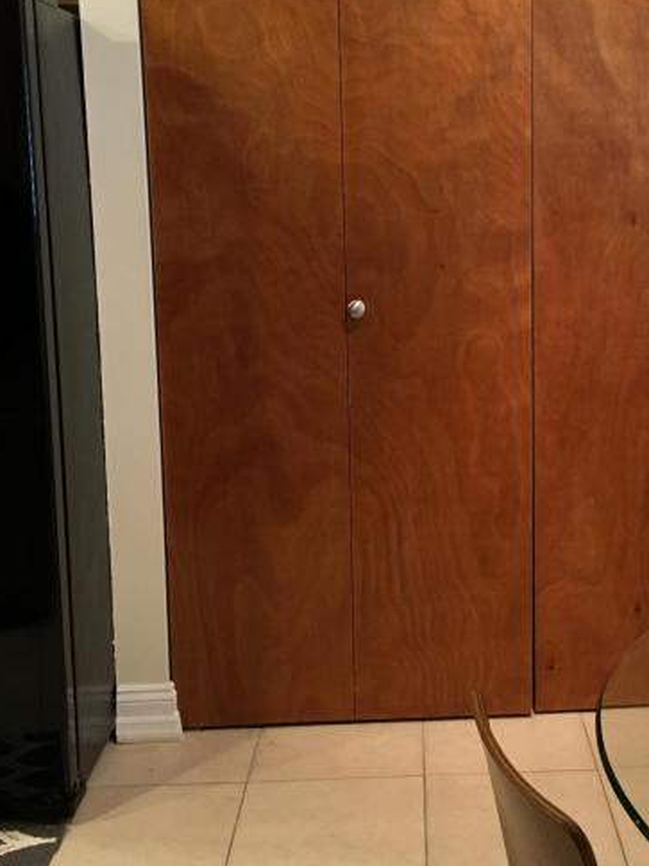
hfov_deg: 31.0
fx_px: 1150
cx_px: 477
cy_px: 322
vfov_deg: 40.9
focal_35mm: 46
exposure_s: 1/30
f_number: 2.2
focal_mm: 4.15
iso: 125
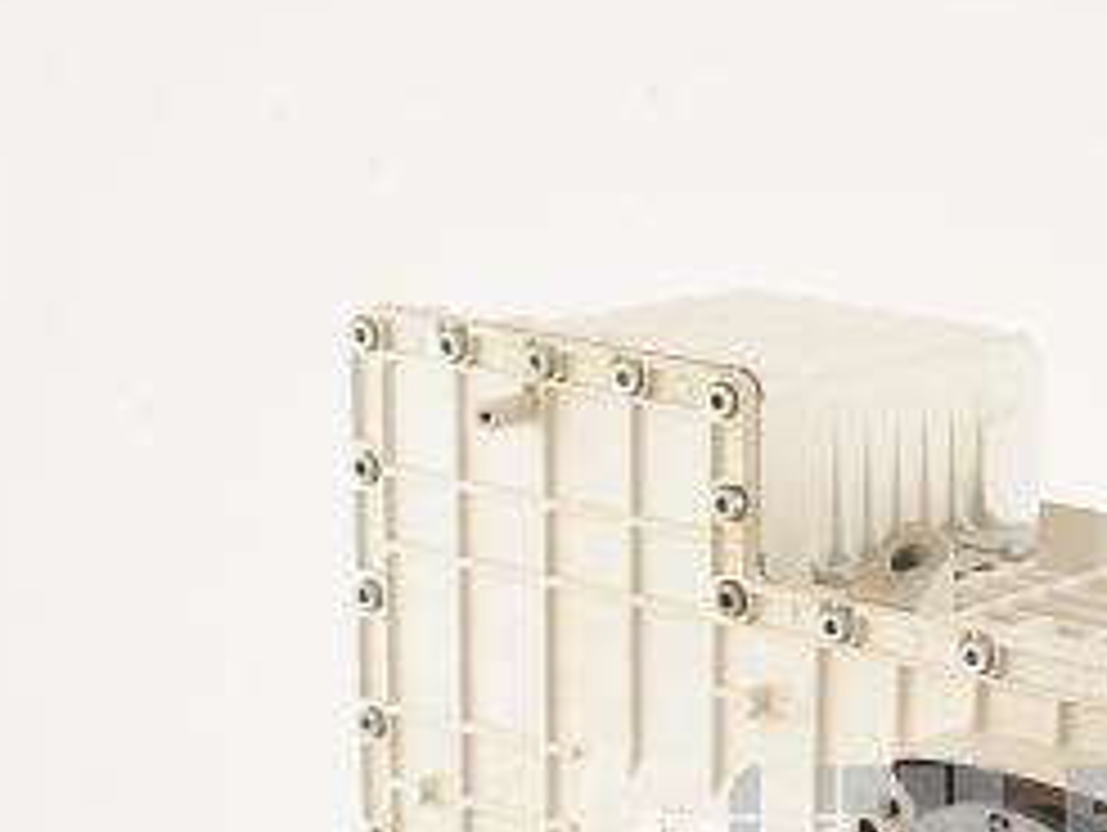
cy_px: 875
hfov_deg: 16.4
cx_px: 1179
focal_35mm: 117
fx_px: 3745
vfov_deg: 12.5
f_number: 11
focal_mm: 50
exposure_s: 1/125
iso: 1600
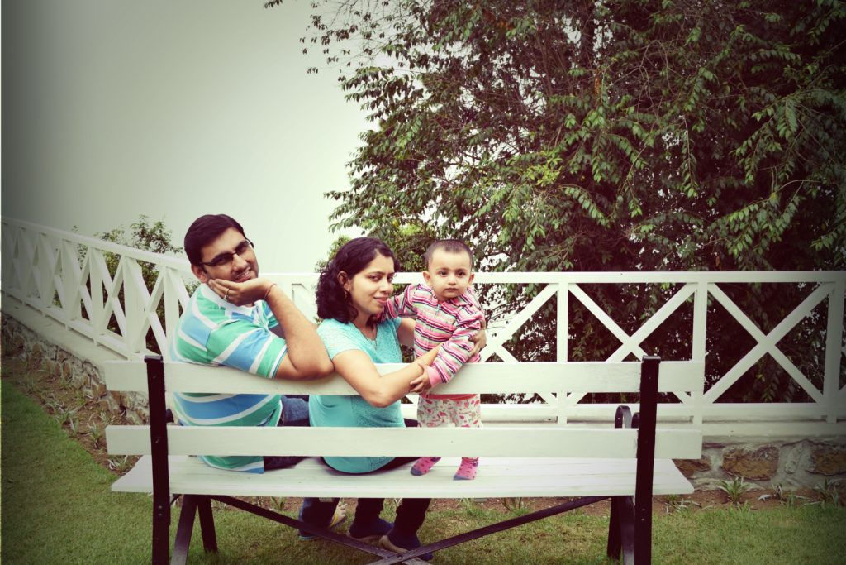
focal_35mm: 38
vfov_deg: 35.5
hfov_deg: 51.3
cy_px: 282
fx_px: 881
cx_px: 423
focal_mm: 25
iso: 200
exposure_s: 1/500
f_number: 6.3
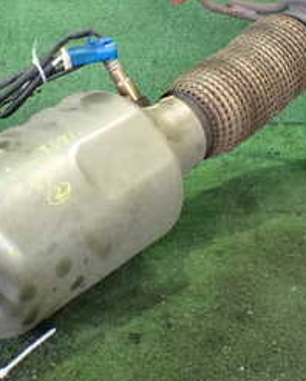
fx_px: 803
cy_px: 147
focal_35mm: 71
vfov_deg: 26.7
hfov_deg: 21.6
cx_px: 124
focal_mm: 5.4
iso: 800
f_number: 2.3
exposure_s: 1/50
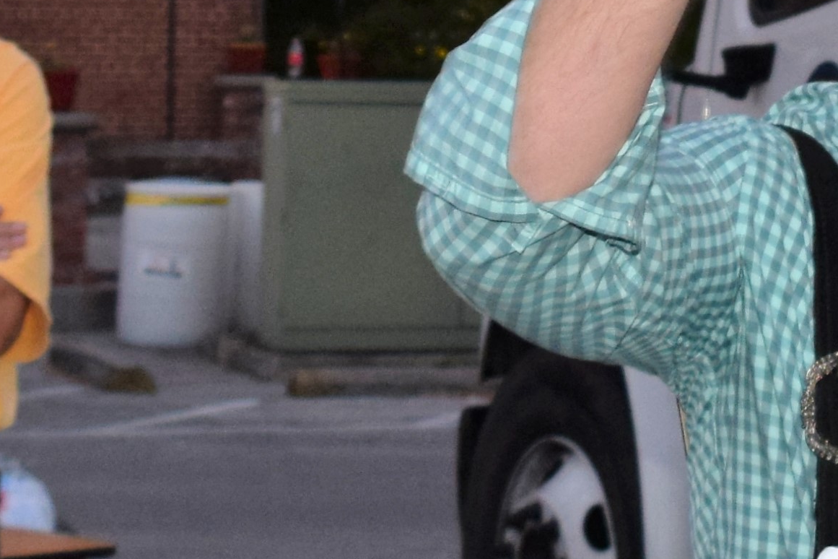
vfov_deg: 10.0
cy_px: -69
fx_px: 3142
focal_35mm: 135
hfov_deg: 15.0
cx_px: 808
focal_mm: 18
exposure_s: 1/80
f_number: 4.5
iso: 800
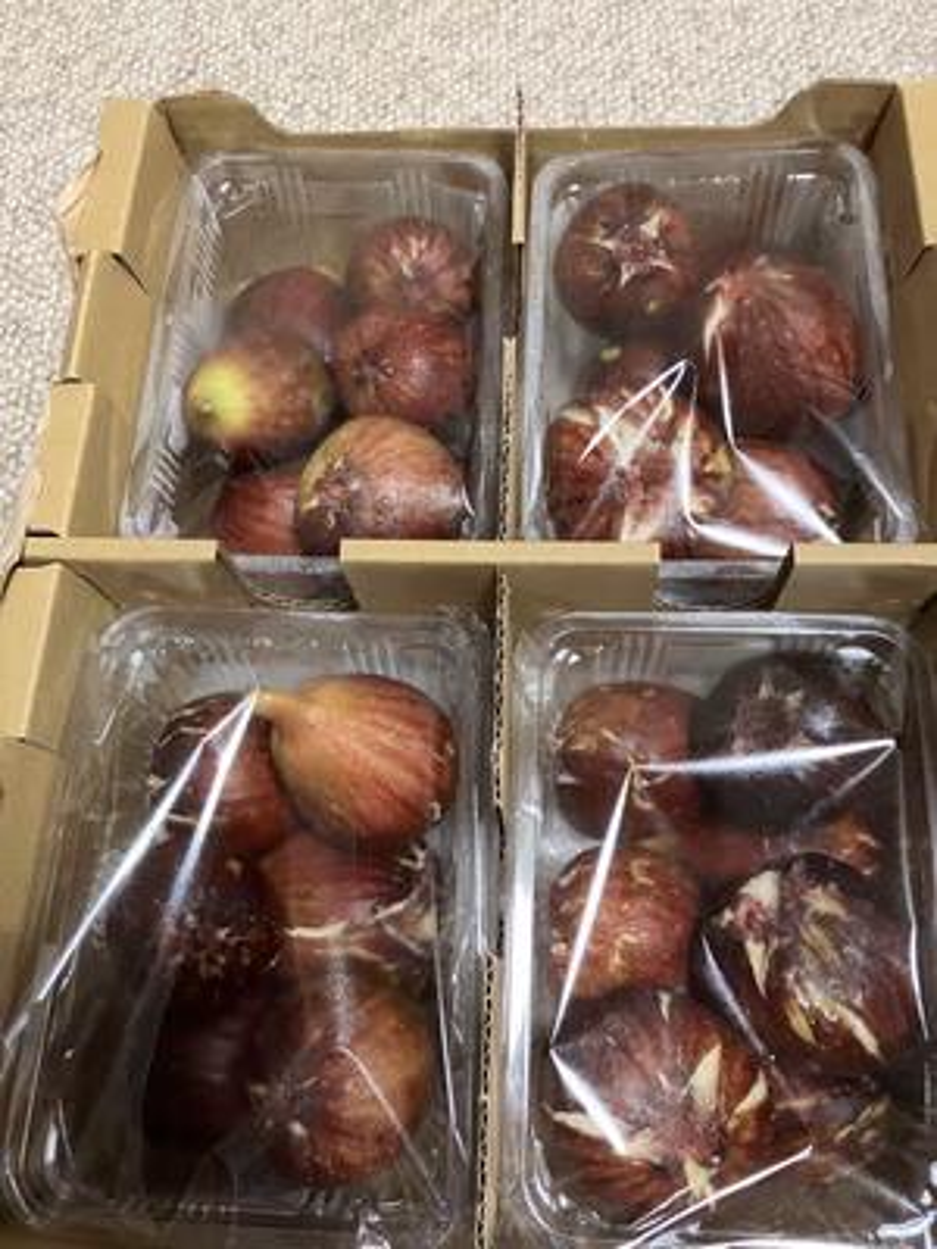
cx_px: 468
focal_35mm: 28
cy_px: 624
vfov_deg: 63.4
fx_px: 1011
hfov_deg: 49.7
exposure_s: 1/30
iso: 400
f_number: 1.8
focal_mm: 3.99
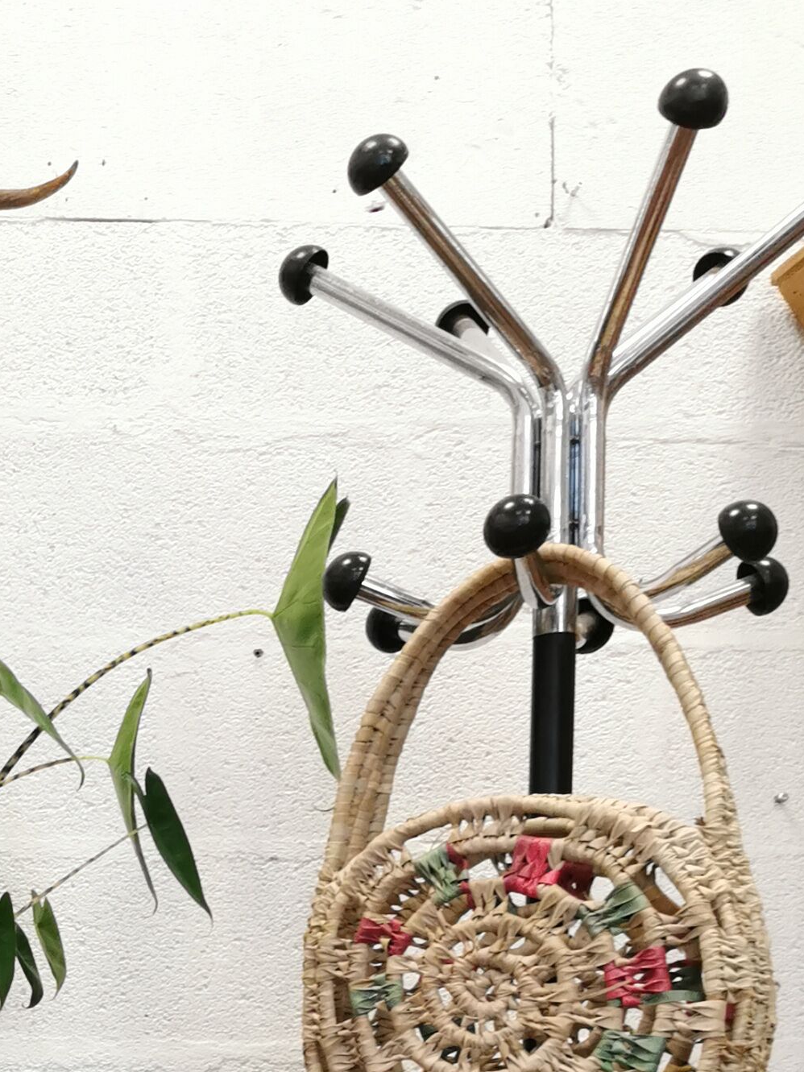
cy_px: 1285
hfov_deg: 18.3
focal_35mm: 74
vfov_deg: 24.0
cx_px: -295
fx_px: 2292
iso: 160
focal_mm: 5.56
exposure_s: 1/50
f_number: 1.6
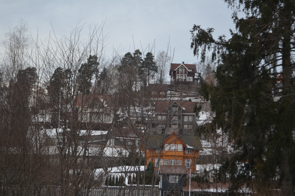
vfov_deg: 18.8
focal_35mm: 72
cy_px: 98
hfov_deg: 28.1
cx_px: 148
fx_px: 589
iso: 280
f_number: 5.3
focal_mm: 48
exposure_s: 1/125
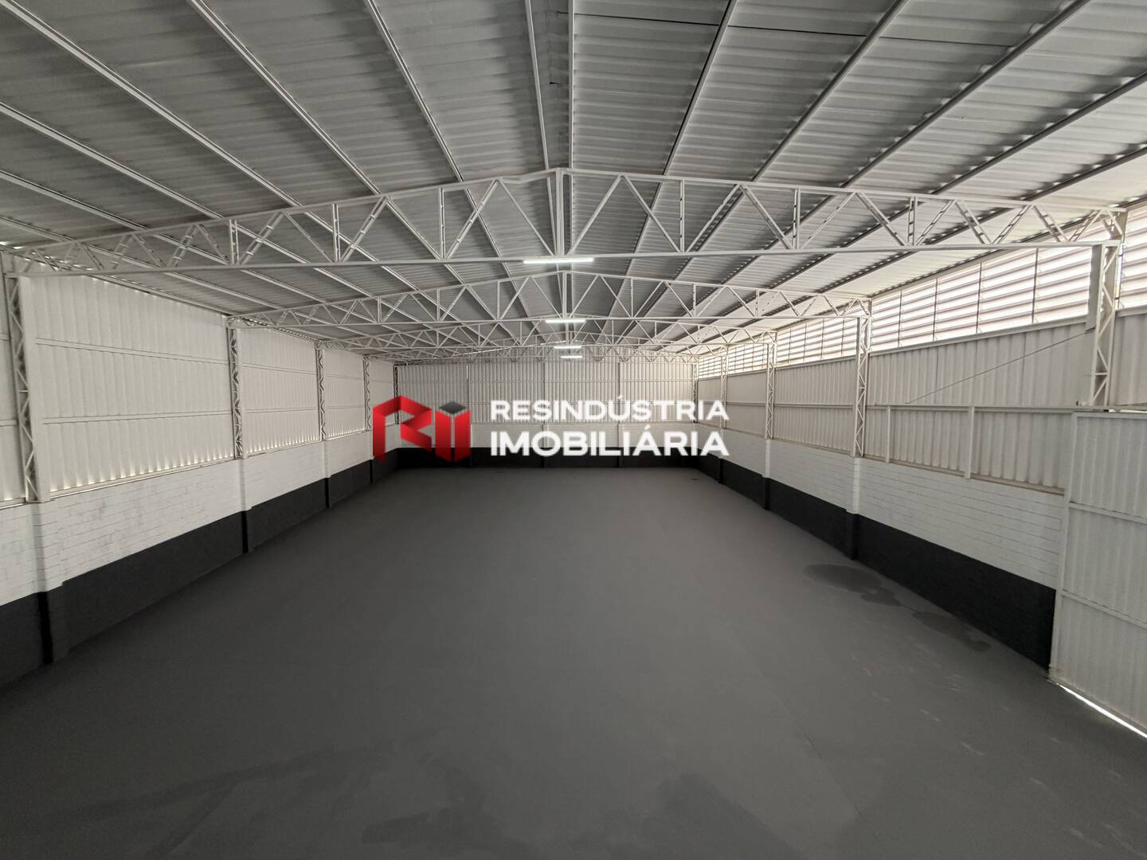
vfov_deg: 85.7
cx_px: 574
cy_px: 430
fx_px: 464
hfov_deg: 102.1
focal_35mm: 14
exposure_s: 1/60
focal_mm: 2.22
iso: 250
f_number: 2.2
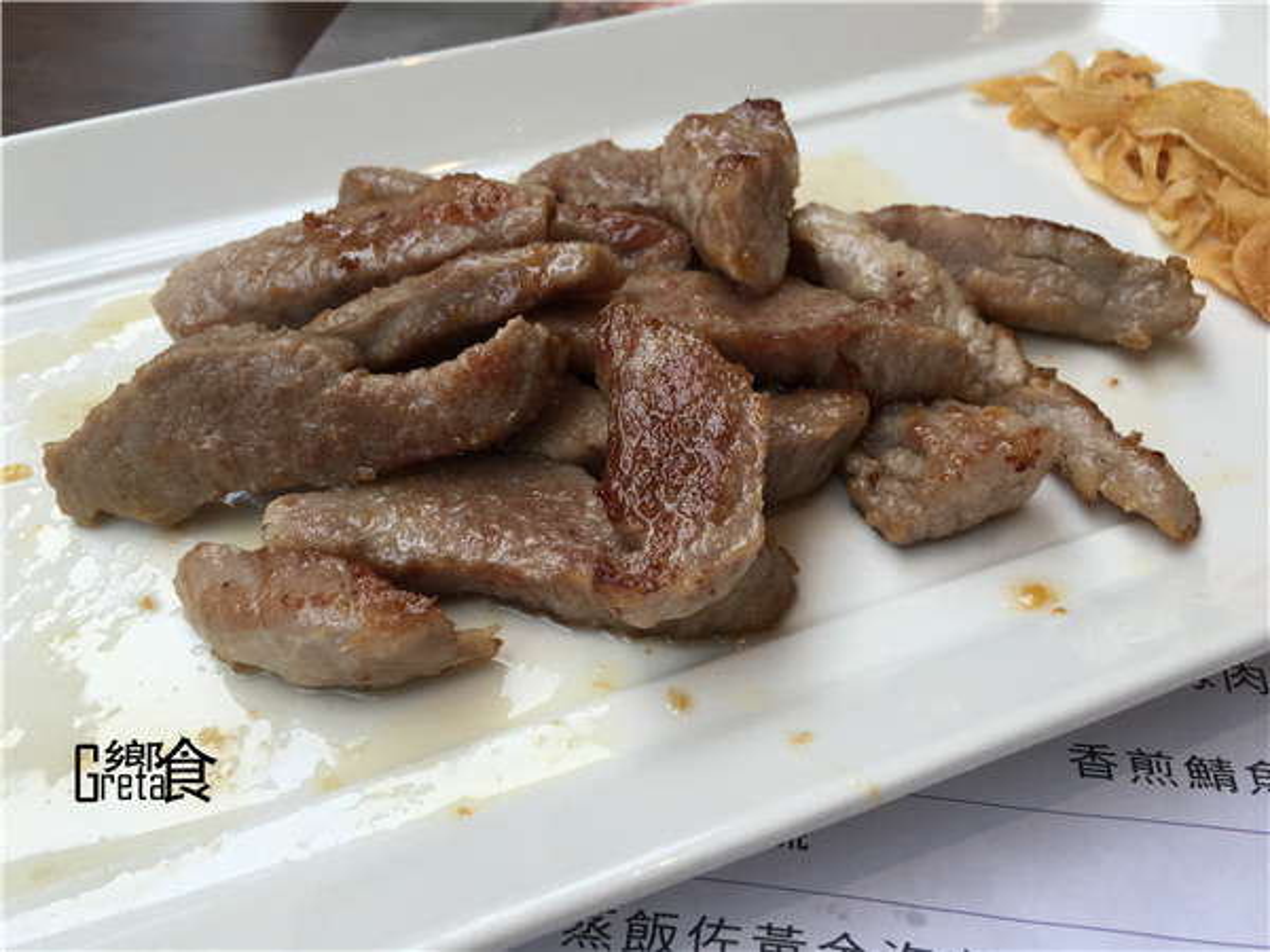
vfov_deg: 48.2
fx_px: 1064
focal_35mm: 29
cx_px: 635
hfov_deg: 61.7
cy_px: 476
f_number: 2.2
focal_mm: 4.15
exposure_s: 1/120
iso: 40
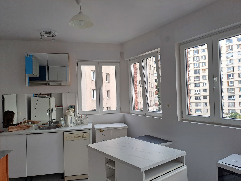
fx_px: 174
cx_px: 120
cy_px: 90
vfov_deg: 54.9
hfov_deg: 69.4
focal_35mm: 25
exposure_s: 1/50
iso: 32
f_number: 1.8
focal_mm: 4.65
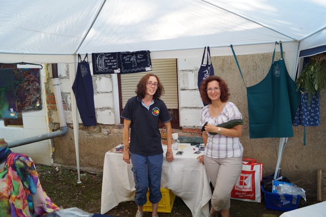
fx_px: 244
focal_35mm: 27
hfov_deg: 67.4
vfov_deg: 47.9
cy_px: 108
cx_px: 163
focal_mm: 18
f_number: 4
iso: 100
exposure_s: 1/60
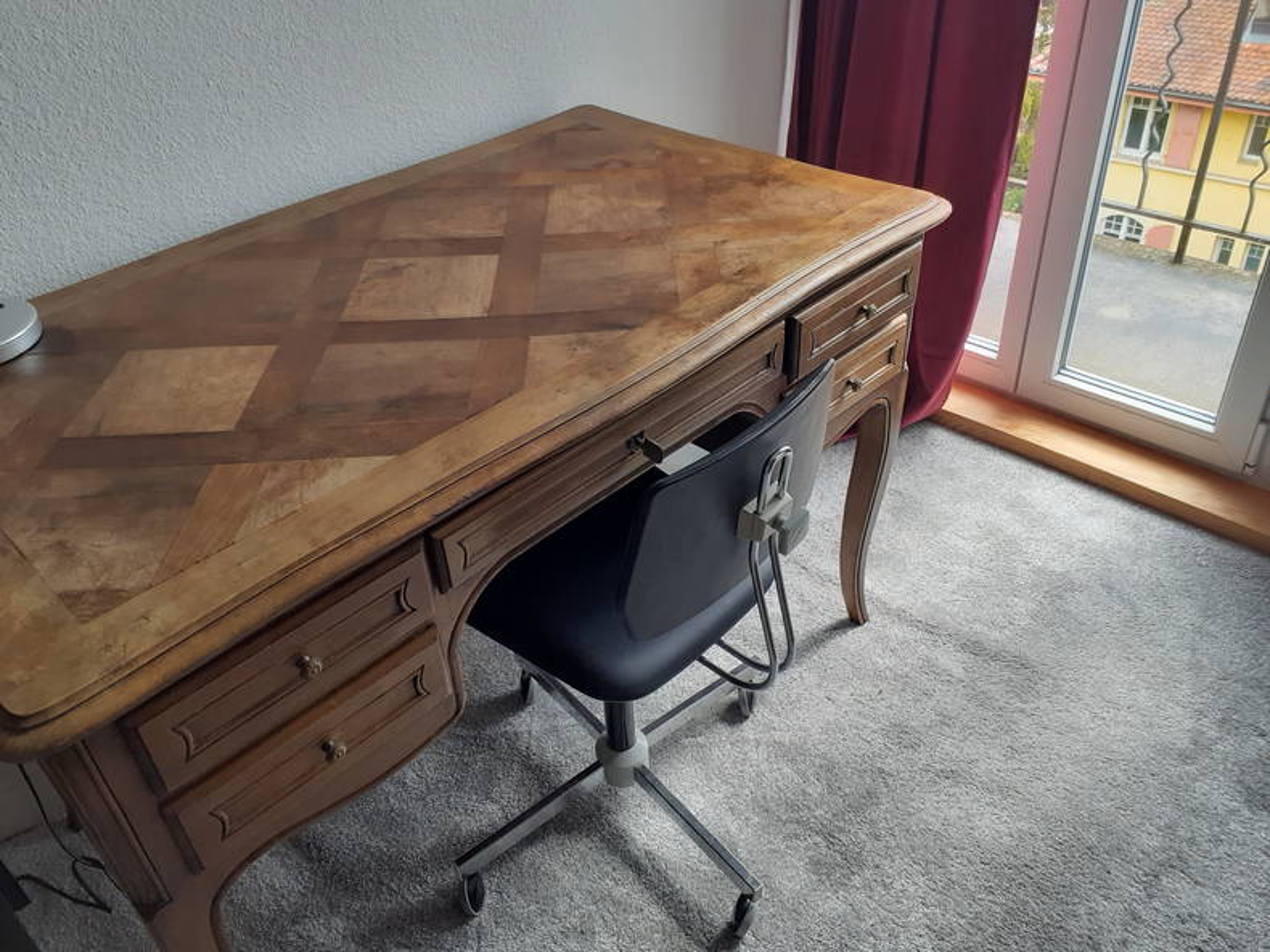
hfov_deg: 65.3
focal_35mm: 27
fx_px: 990
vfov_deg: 51.3
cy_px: 476
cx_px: 635
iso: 50
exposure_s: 1/100
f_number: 1.9
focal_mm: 3.6
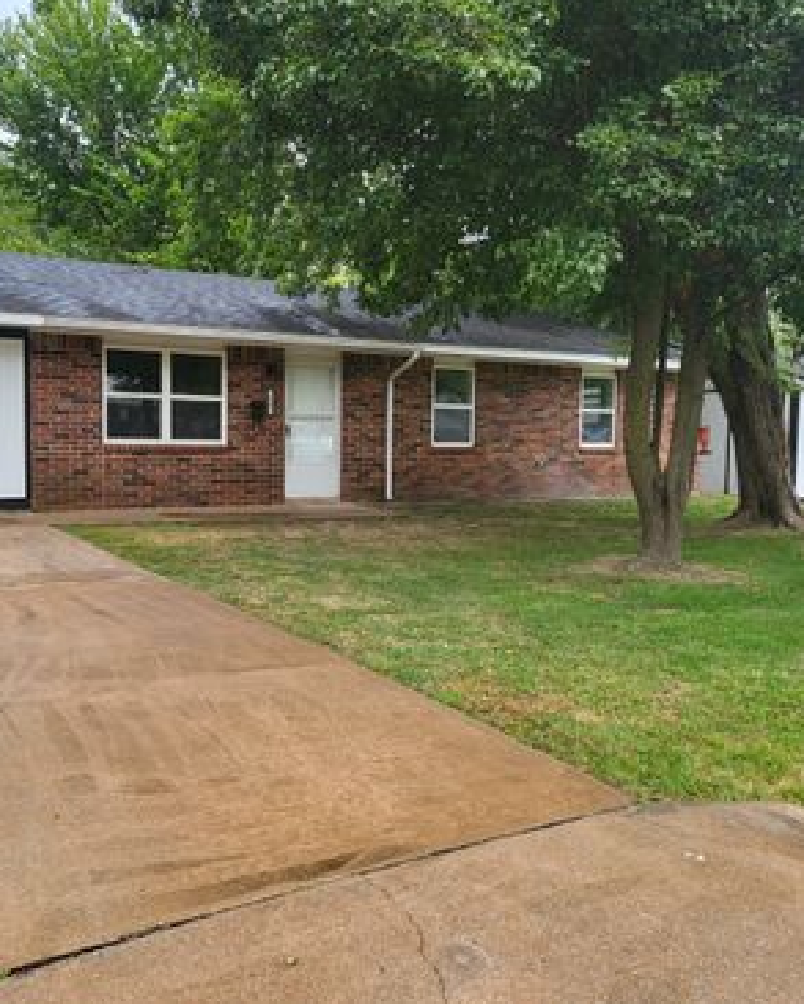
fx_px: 951
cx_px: 313
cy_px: 503
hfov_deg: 45.5
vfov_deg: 55.7
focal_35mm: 32
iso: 40
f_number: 1.8
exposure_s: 1/450
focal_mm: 5
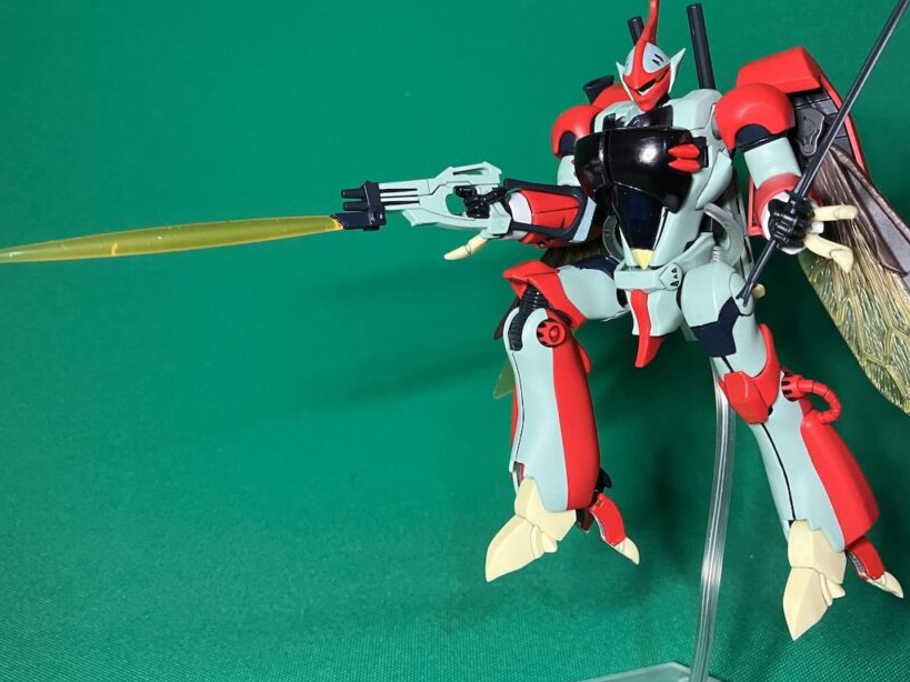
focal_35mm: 35
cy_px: 304
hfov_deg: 52.6
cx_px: 456
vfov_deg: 40.6
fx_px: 920
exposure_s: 1/58
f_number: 1.8
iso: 250
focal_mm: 3.99
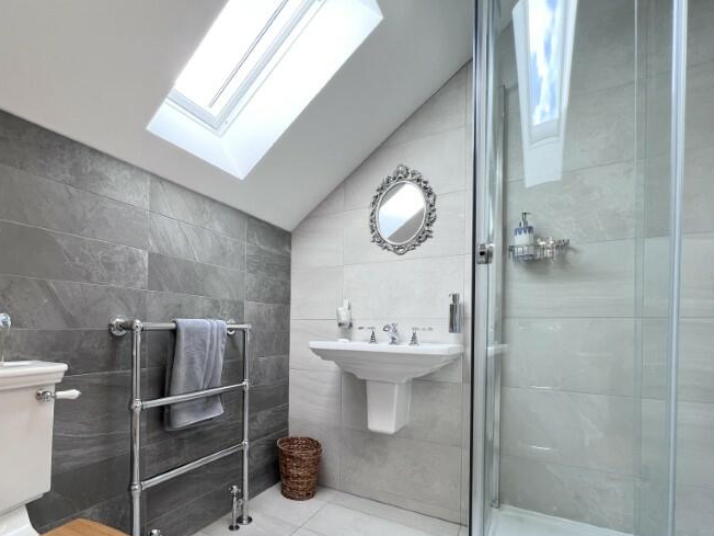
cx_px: 268
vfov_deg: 73.5
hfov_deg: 89.2
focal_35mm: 17
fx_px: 351
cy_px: 333
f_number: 1.8
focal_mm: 1.57
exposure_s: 1/100
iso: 64
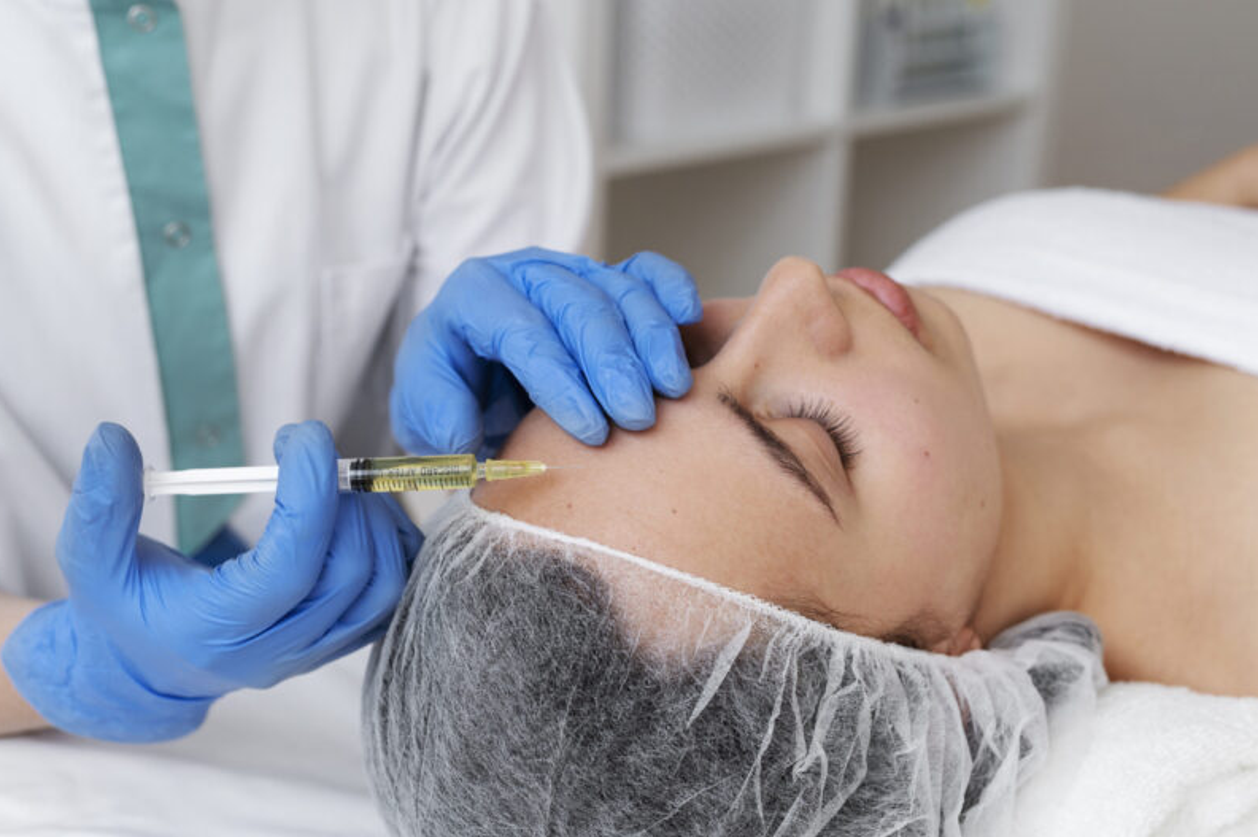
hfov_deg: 38.9
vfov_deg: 26.4
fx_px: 1781
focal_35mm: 51
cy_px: 413
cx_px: 634
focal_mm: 50
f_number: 5
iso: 640
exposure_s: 1/500
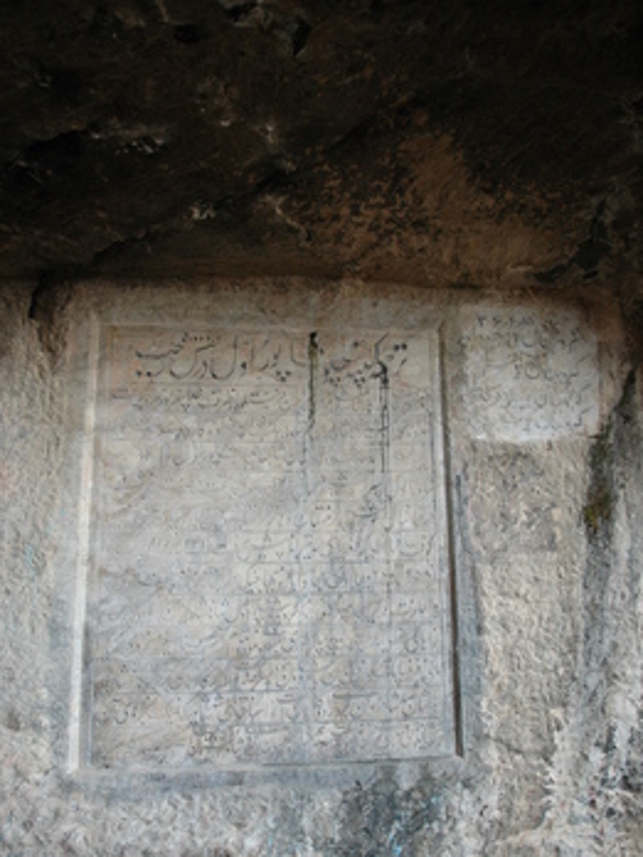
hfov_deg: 46.8
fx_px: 743
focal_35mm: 30
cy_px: 474
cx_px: 323
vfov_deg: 59.8
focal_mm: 18
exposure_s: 1/60
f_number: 4
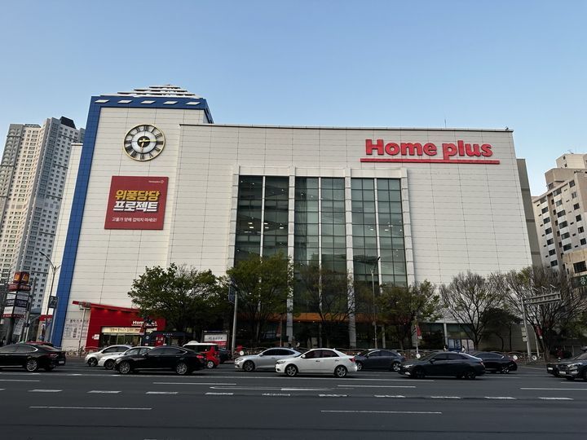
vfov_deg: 56.8
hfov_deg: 71.6
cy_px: 220
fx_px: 407
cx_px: 294
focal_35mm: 24
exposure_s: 1/745
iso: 80
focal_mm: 6.86
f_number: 1.78
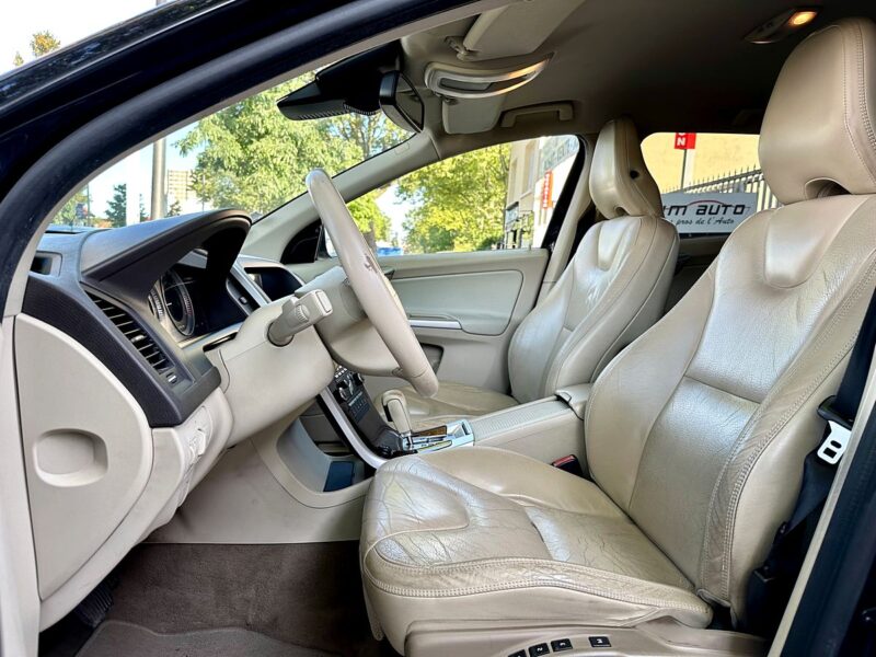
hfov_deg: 71.6
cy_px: 328
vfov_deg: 56.8
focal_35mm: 24
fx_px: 607
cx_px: 438
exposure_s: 1/196
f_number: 1.78
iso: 64
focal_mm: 6.86
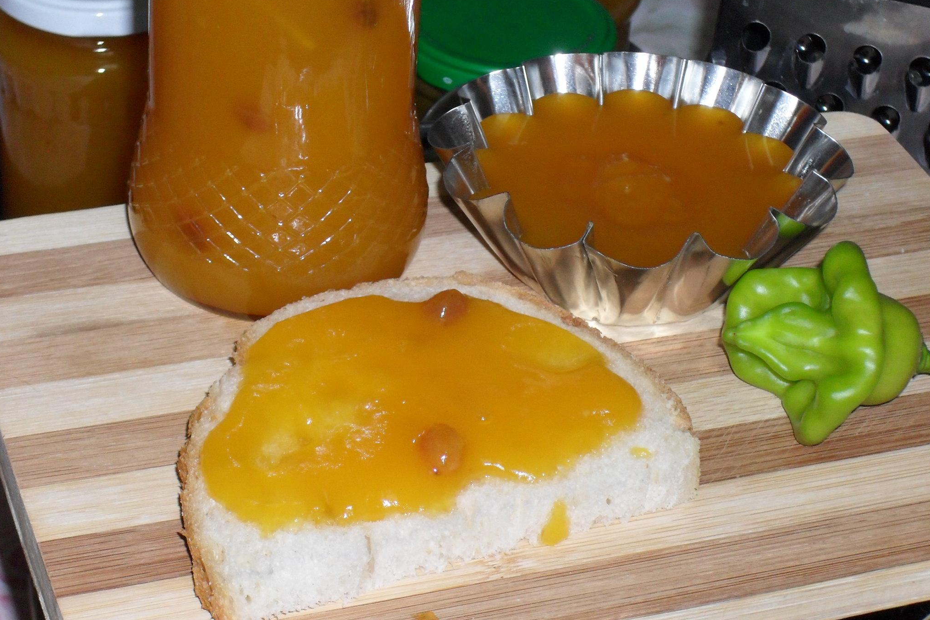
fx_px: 2790
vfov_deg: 12.7
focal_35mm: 108
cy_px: 316
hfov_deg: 18.9
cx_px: 467
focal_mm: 17.1
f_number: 4.8
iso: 200
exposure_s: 1/60
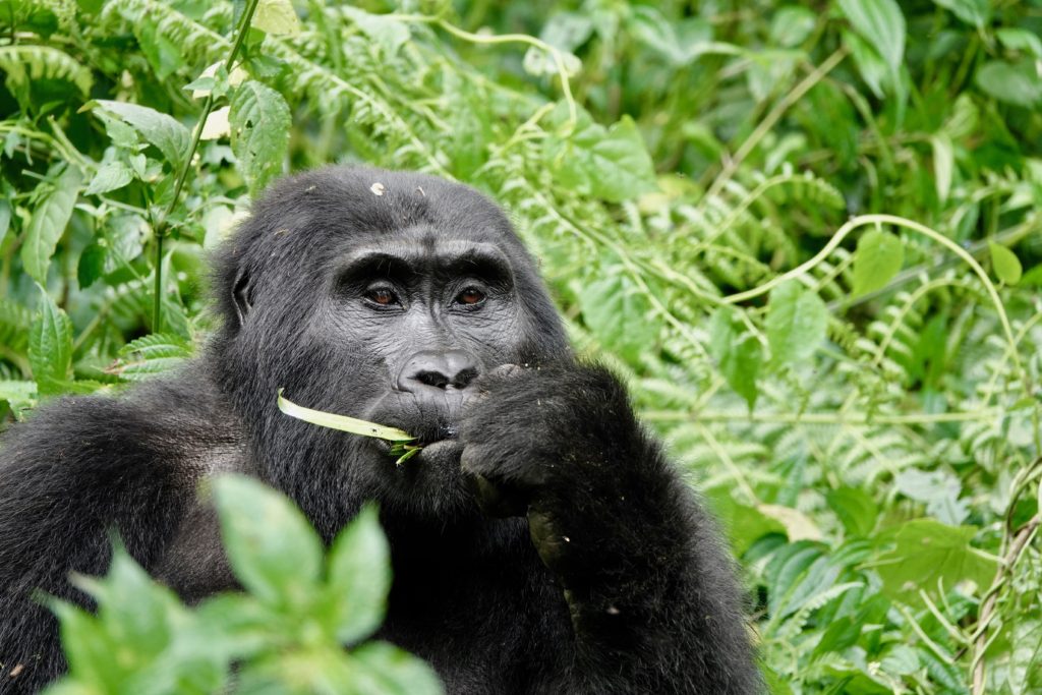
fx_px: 12592
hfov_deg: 4.7
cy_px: 348
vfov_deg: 3.2
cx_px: 521
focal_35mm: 435
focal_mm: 159.66
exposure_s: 1/250
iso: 640
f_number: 4
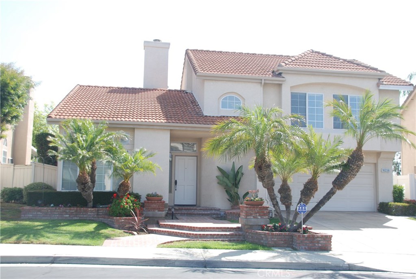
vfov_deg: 35.6
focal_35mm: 38
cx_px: 208
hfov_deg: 51.2
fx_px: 434
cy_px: 140
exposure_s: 1/160
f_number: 6.3
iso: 100
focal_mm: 25
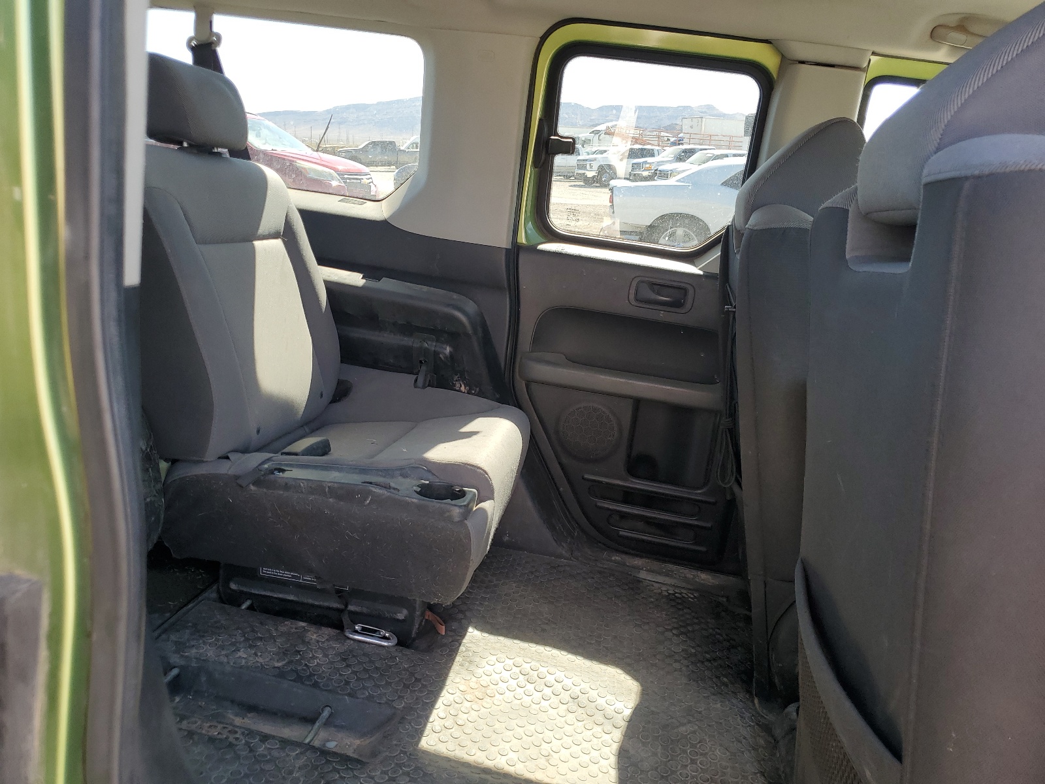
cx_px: 522
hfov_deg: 67.3
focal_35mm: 26
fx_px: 785
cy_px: 392
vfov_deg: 53.1
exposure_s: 1/204
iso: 50
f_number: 1.5
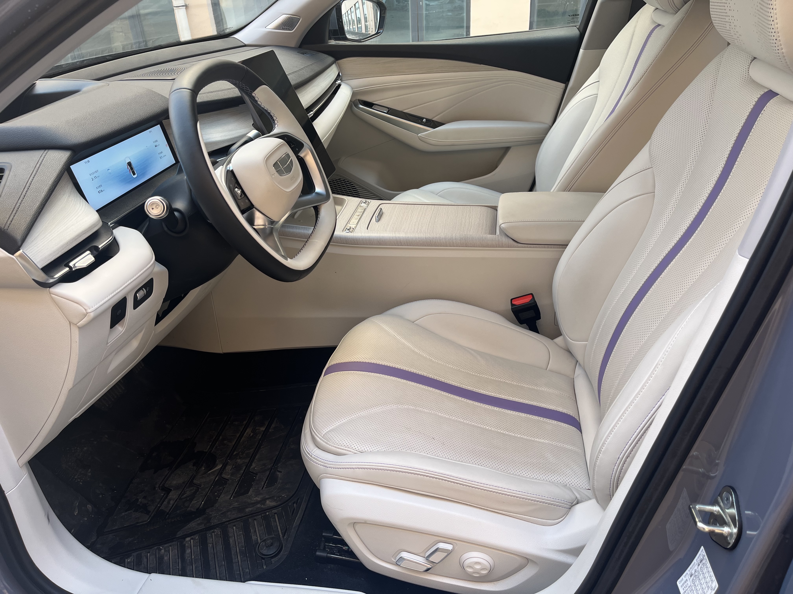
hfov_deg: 67.3
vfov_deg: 53.1
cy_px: 297
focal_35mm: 26
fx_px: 596
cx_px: 396
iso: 40
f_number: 1.6
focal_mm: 5.1
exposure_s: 1/198
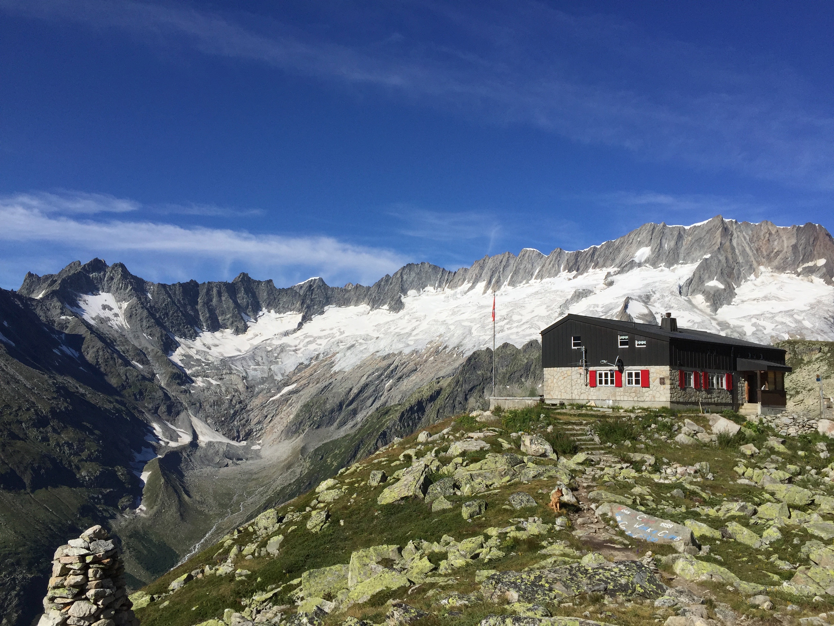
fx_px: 699
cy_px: 313
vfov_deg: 48.2
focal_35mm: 29
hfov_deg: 61.7
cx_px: 417
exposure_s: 1/3968
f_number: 2.2
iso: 32
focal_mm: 4.15
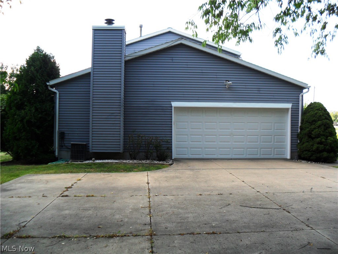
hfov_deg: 52.6
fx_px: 342
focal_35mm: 35
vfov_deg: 40.7
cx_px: 169
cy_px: 127
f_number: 3
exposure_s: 1/180
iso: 80
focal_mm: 6.3
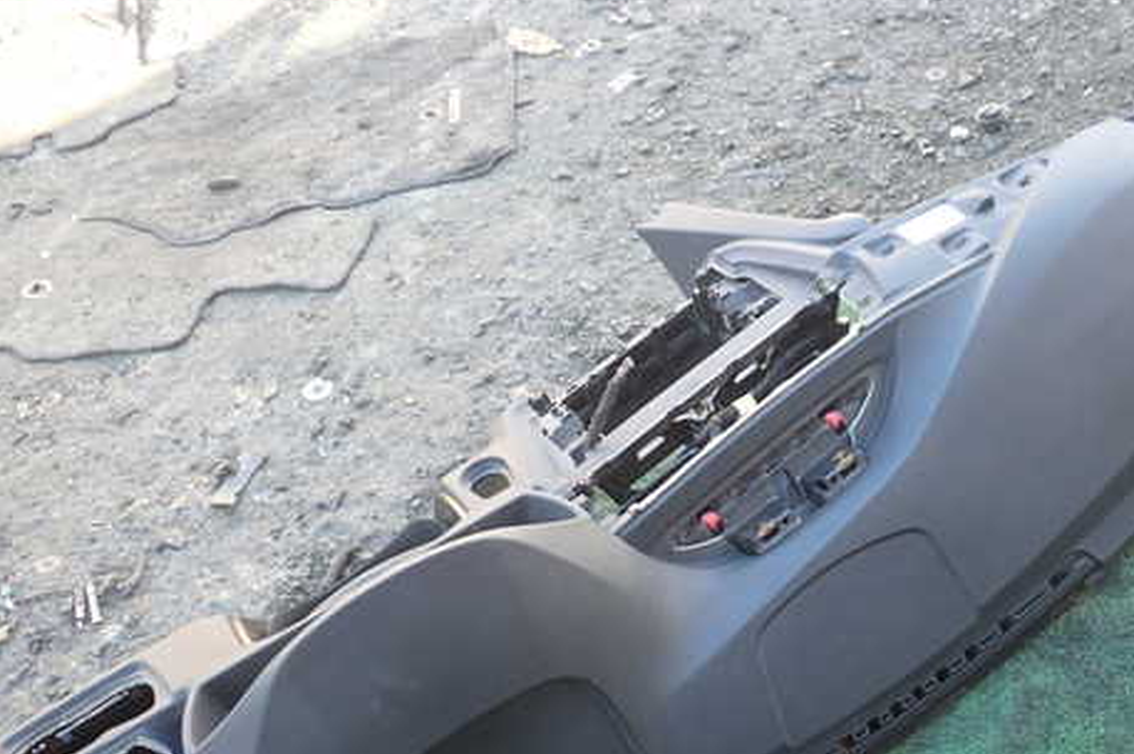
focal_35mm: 41
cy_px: 499
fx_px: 1291
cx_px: 658
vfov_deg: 32.3
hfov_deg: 47.3
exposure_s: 1/60
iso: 160
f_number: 2.3
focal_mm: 5.4
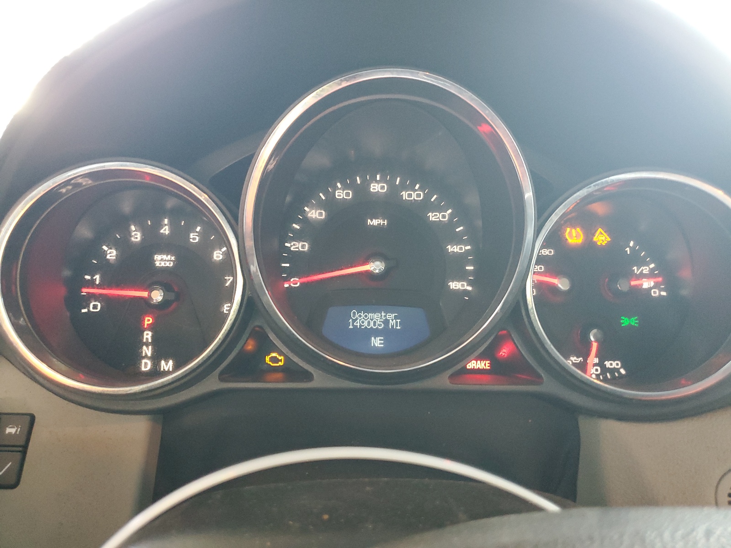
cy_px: 274
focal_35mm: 26
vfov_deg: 53.1
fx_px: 549
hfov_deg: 67.3
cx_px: 366
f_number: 1.5
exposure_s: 1/24
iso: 289
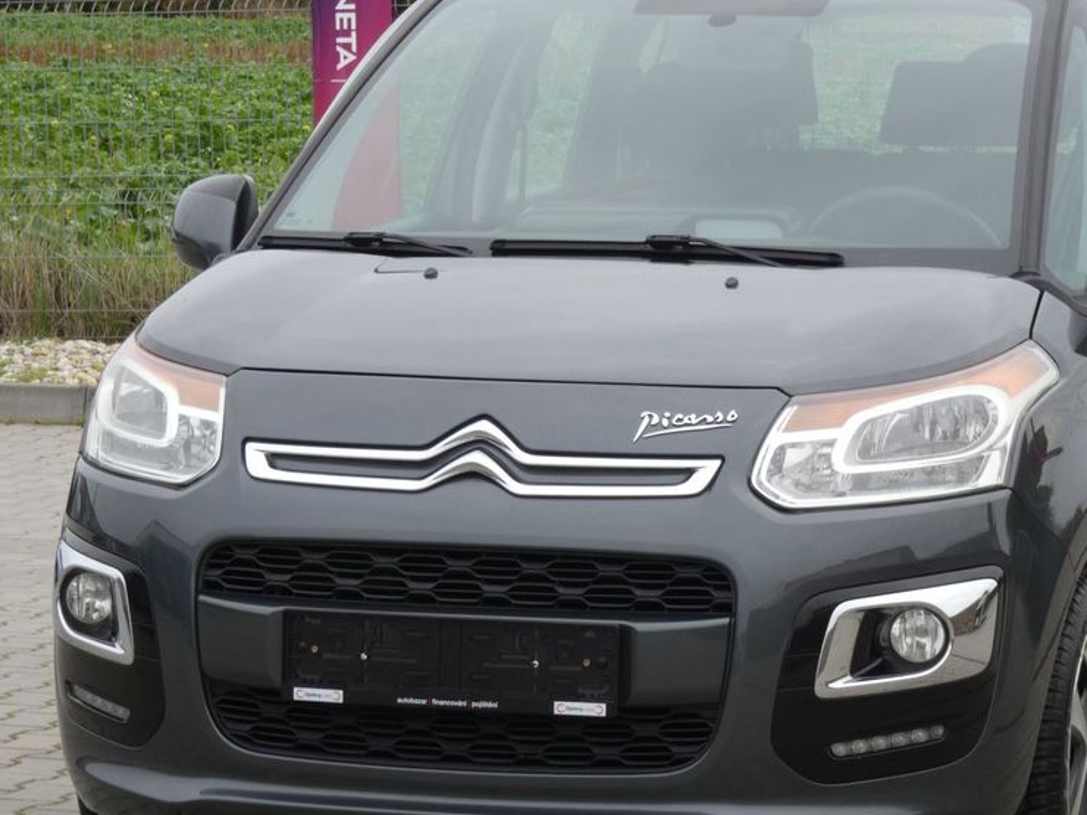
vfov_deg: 9.2
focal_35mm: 162
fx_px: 5087
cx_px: 674
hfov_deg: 12.2
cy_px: 460
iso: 80
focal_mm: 21
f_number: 5.6
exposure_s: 1/100
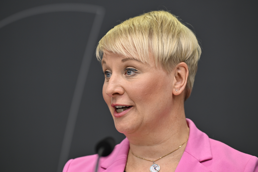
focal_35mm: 200
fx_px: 1433
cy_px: 86
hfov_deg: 10.3
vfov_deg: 6.9
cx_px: 129
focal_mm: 200
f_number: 4
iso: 1000
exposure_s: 1/250
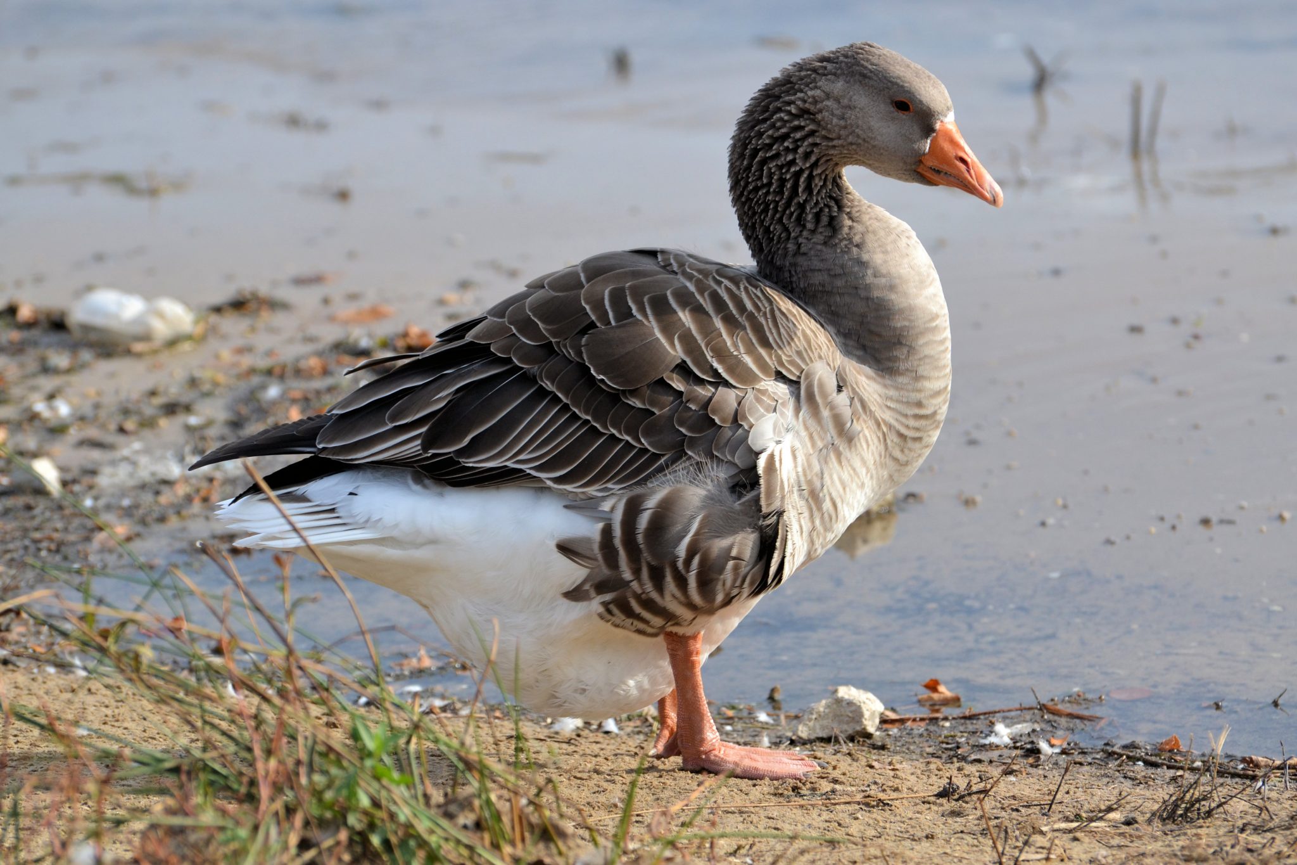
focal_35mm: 278
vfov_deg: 5.0
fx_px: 9996
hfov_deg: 7.4
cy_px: 432
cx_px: 648
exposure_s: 1/1250
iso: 400
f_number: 5
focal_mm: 185
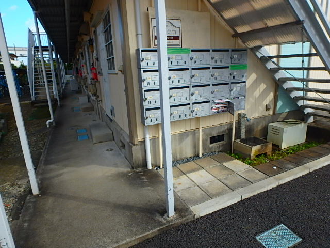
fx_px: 200
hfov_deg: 79.0
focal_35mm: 21
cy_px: 124
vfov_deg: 63.4
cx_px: 165
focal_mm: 3.7
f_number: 3.5
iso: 125
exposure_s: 1/640
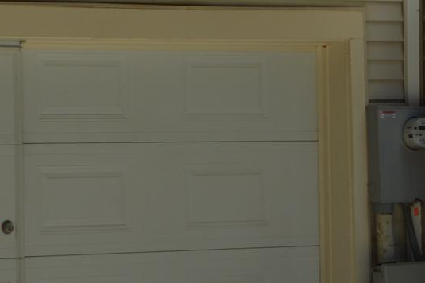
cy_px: 287
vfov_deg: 6.8
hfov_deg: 10.2
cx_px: 157
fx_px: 2370
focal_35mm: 201
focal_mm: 35
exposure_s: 1/320
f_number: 9
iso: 100
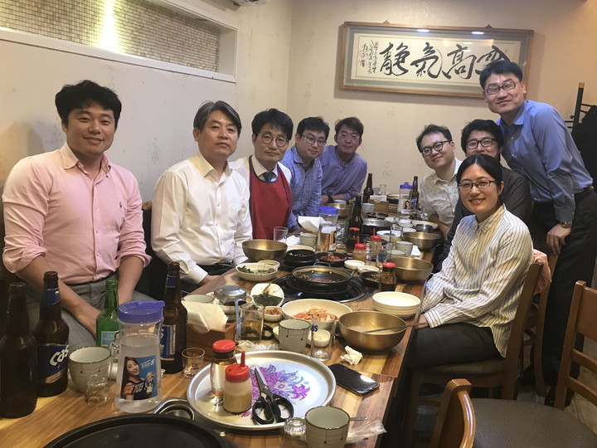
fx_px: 483
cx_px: 298
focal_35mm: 28
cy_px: 224
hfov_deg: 63.4
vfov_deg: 49.7
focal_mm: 3.99
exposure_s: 1/15
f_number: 1.8
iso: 50
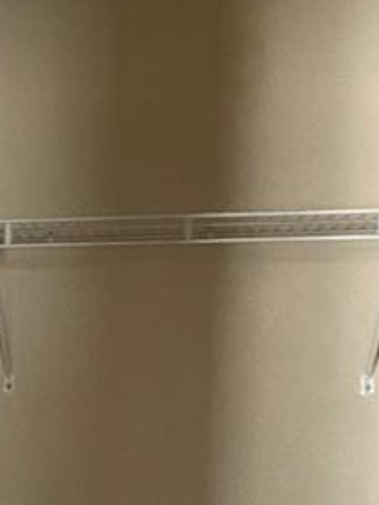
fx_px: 1050
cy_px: 479
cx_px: -44
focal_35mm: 72
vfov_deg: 25.9
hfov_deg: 19.5
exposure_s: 1/40
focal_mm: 4.25
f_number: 1.8
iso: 500
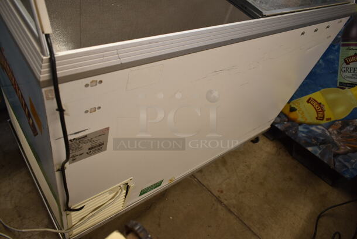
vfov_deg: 48.0
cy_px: 120
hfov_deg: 67.3
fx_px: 268
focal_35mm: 27
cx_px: 178
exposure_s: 1/30
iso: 320
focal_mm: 18
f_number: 3.5
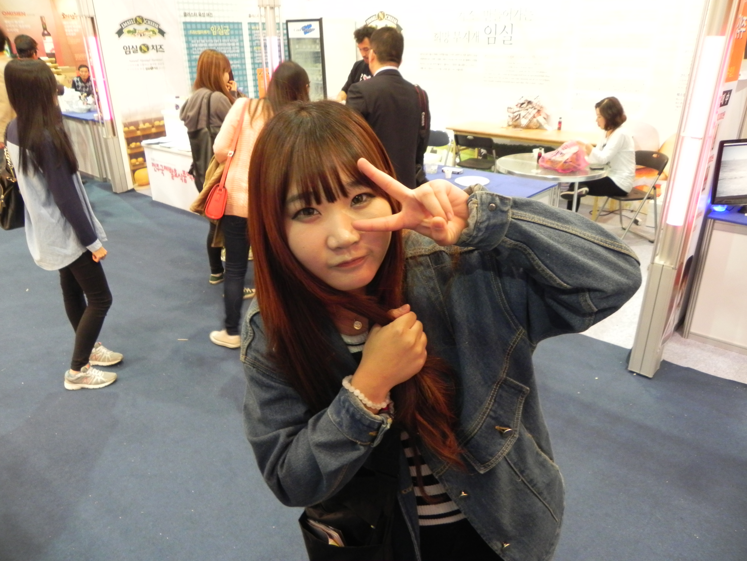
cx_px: 374
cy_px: 280
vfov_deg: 53.1
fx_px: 561
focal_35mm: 26
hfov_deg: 67.3
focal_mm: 4.6
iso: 400
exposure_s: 1/17.5
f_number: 2.8
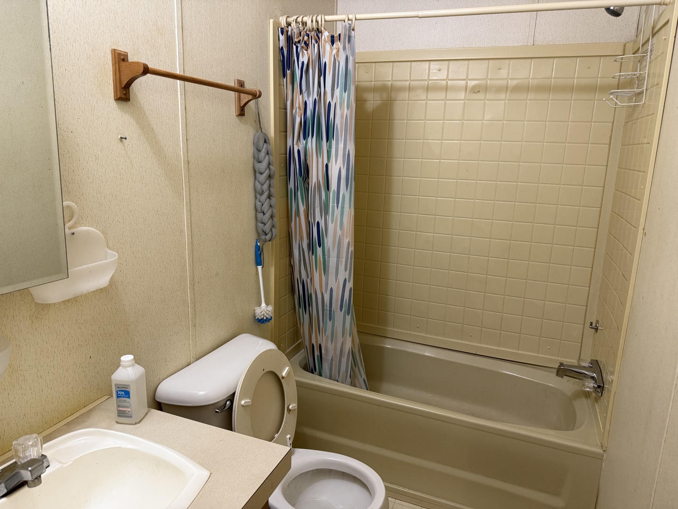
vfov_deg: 56.8
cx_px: 339
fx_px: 470
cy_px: 254
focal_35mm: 24
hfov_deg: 71.6
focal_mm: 6.76
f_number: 1.78
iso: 200
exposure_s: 1/60
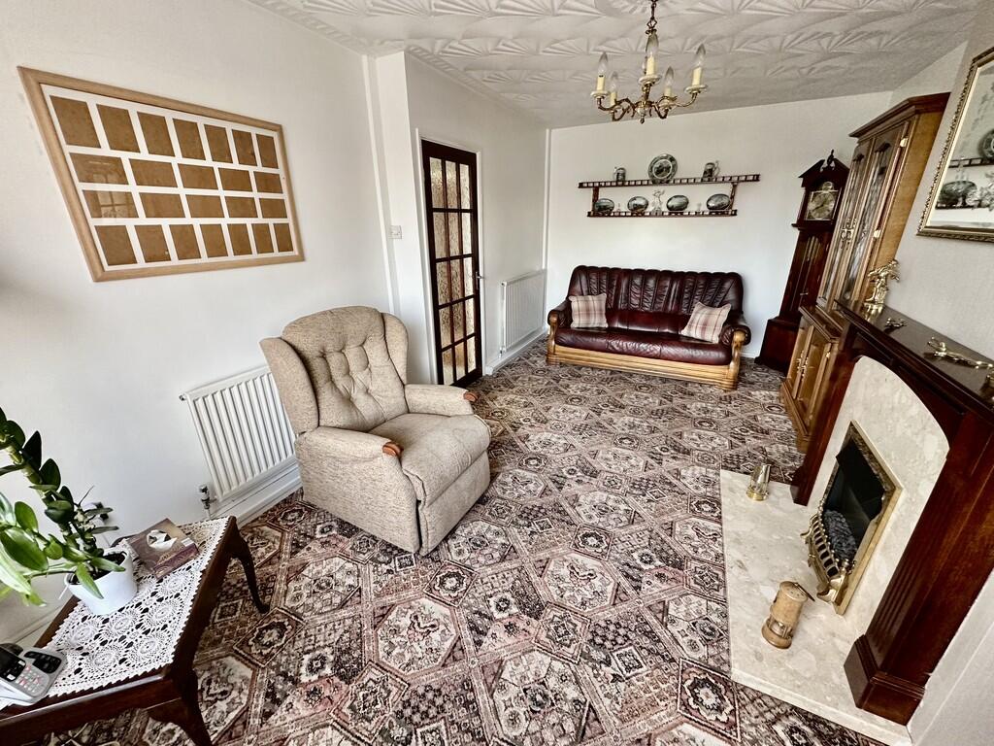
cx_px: 497
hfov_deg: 102.1
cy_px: 373
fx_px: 402
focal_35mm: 14
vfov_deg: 85.7
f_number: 2.2
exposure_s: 1/99
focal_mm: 2.22
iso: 320
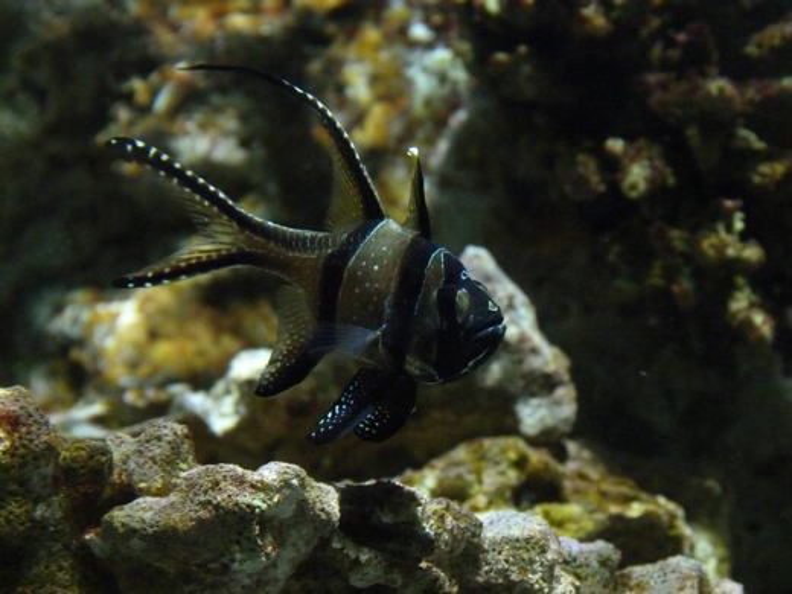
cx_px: 396
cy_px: 297
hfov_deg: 12.5
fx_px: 3615
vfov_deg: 9.4
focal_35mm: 158
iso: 800
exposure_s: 1/25
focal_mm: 28.4
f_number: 3.7
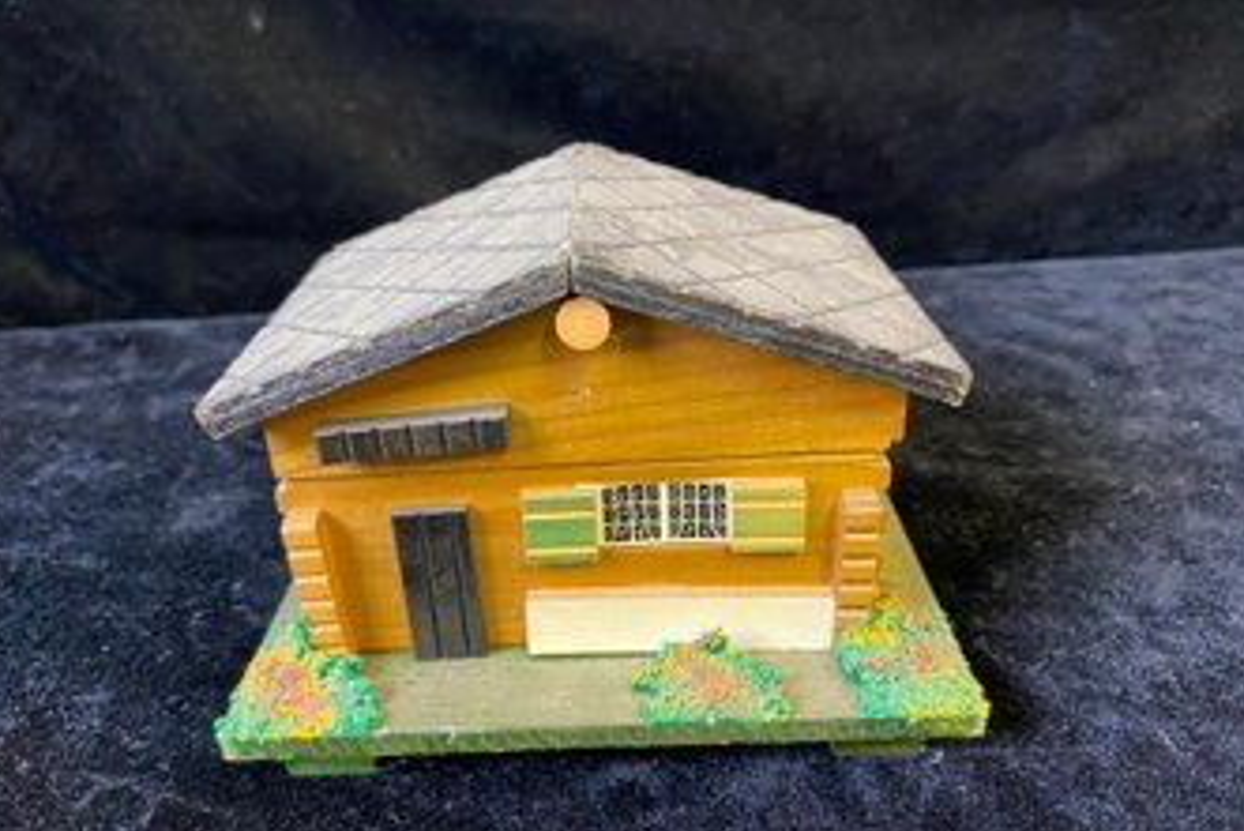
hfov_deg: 65.4
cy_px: 419
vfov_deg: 46.4
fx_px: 968
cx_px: 614
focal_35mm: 28
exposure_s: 1/60
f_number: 1.8
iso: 320
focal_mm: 4.25
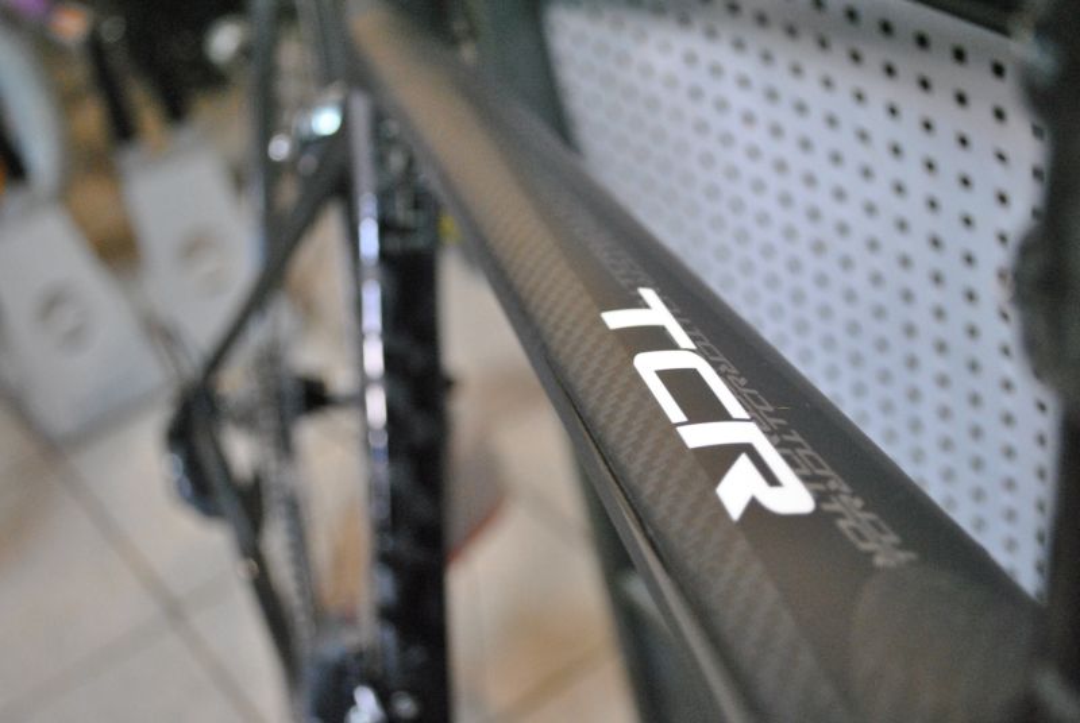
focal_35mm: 54
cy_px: 362
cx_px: 540
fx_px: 1622
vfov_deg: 25.1
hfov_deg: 36.8
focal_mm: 36
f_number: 5
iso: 1600
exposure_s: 1/25
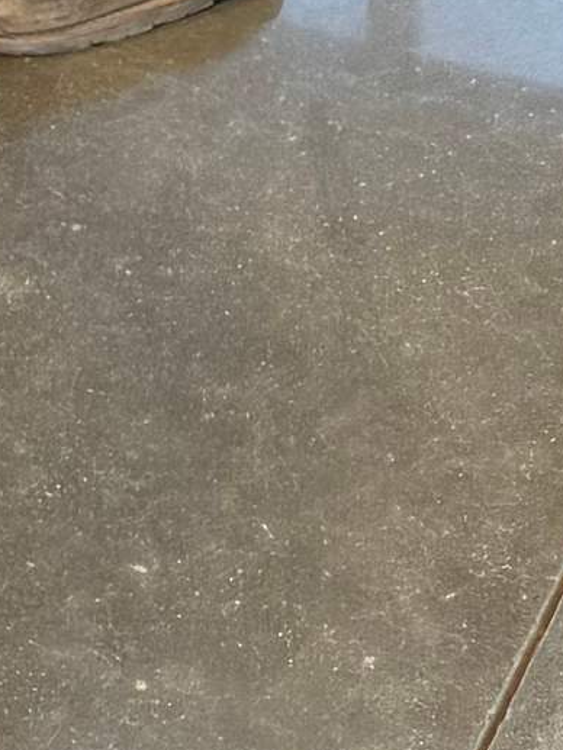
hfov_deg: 7.9
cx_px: 386
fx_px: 4054
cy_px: 540
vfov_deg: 10.6
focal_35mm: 187
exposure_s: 1/121
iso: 100
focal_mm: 6.76
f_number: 1.78
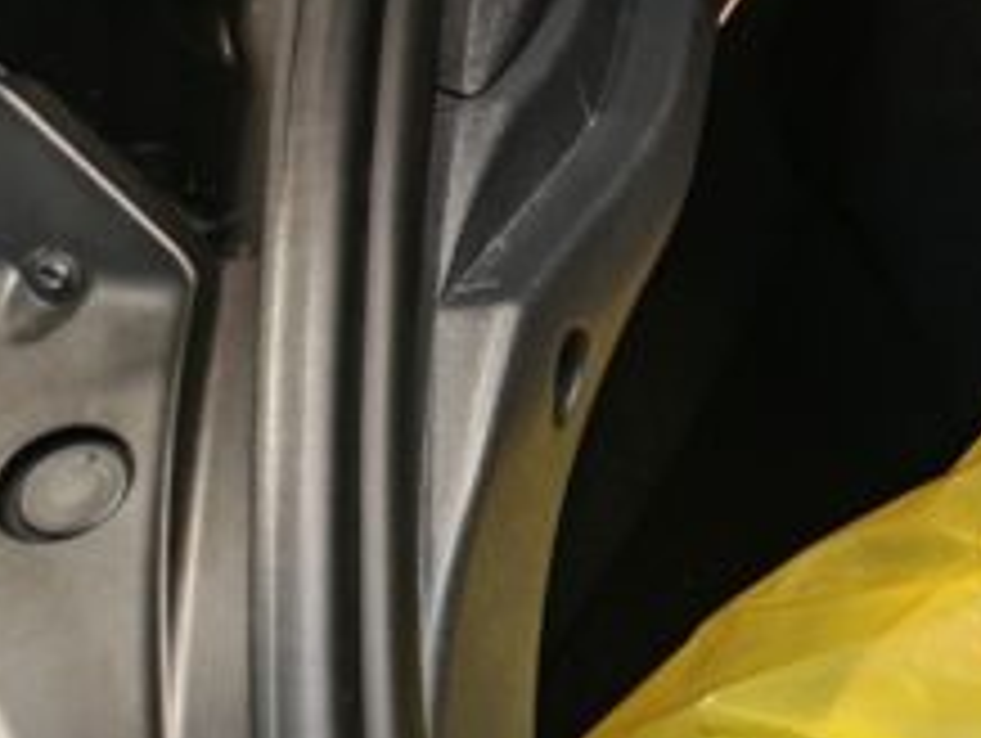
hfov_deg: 14.3
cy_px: 234
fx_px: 3064
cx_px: 2124
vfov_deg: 13.7
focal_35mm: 108
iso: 125
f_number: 1.6
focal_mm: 5.4
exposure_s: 1/50
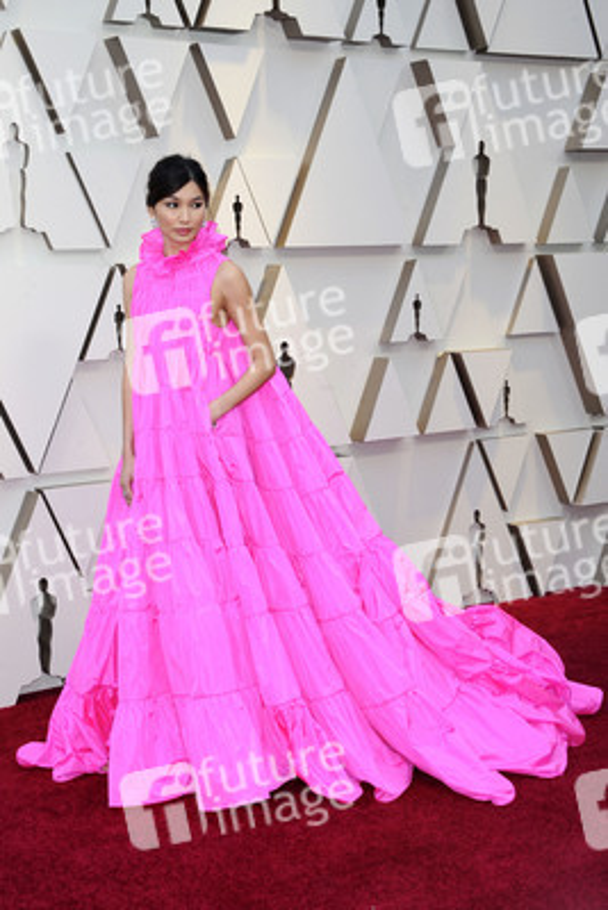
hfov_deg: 26.0
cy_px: 455
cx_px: 304
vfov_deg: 38.2
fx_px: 1316
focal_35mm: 52
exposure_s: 1/250
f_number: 8
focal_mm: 52
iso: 800
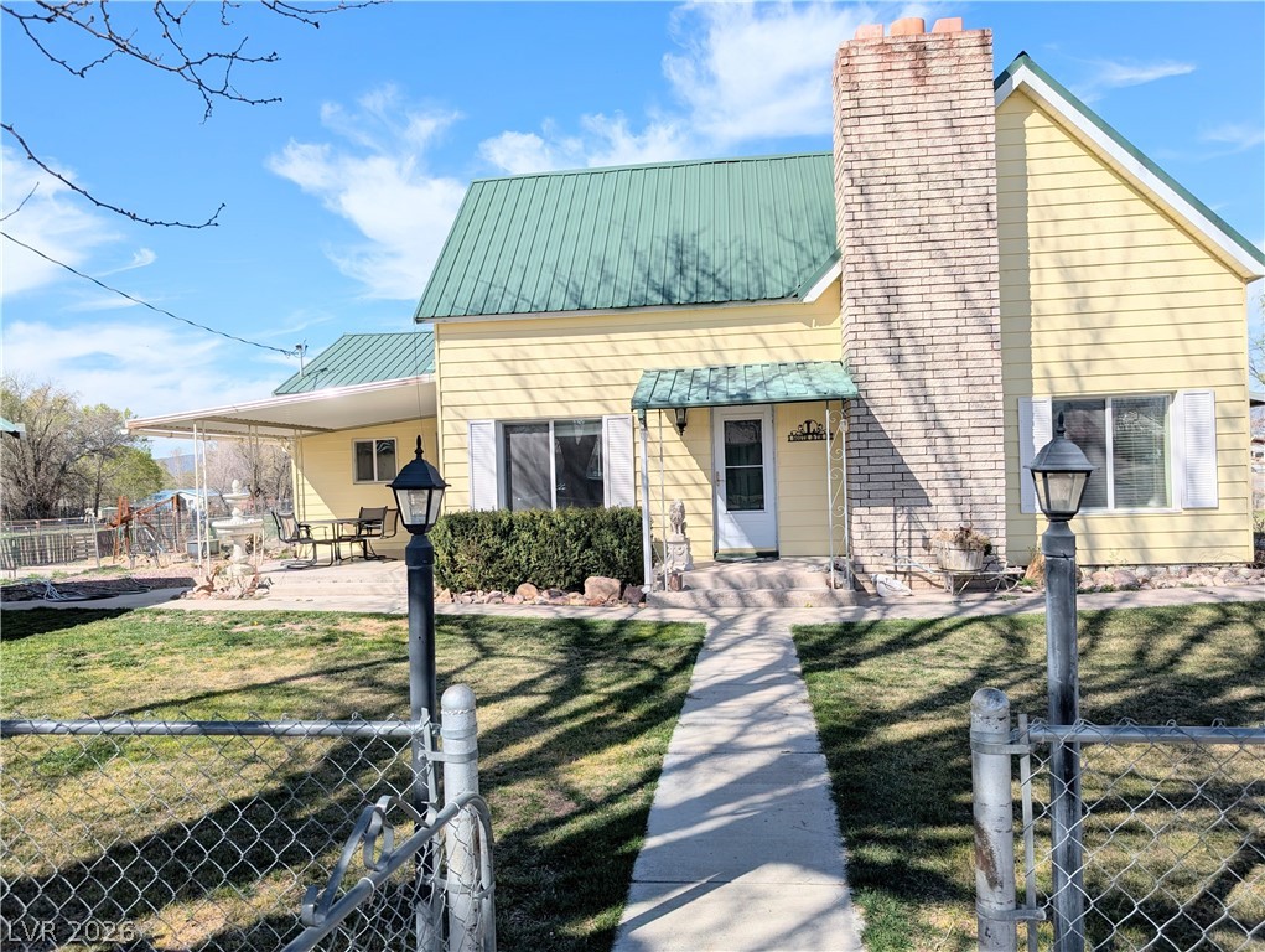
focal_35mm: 24
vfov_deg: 56.9
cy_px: 476
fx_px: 878
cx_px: 632
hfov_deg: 71.5
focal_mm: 6.9
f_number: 1.68
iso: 19
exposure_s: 1/1869
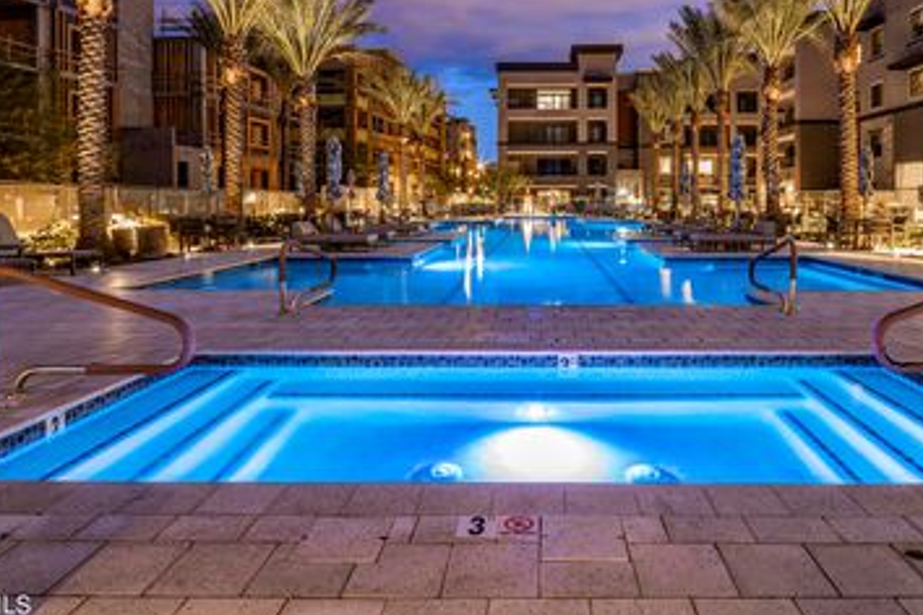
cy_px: 210
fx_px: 615
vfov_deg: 52.2
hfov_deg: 73.2
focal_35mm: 24
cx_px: 535
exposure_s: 20
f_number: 11
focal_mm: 17
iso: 400
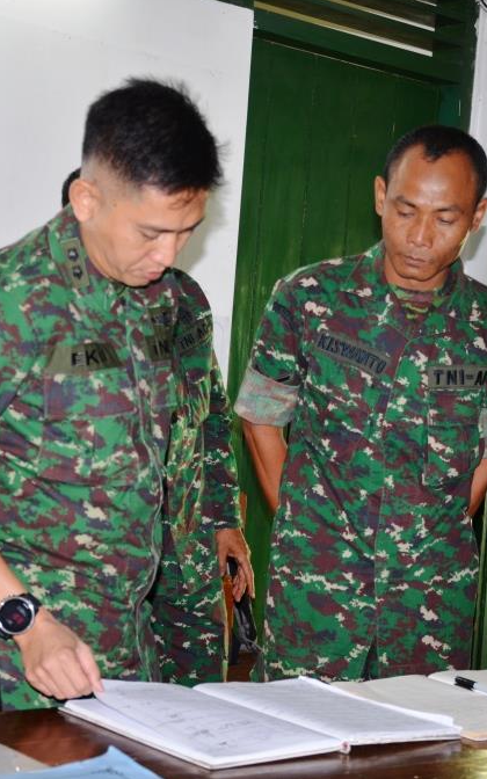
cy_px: 388
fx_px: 1678
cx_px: 275
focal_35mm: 79
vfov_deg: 26.1
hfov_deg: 16.5
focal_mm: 34
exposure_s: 1/60
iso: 400
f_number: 4.2
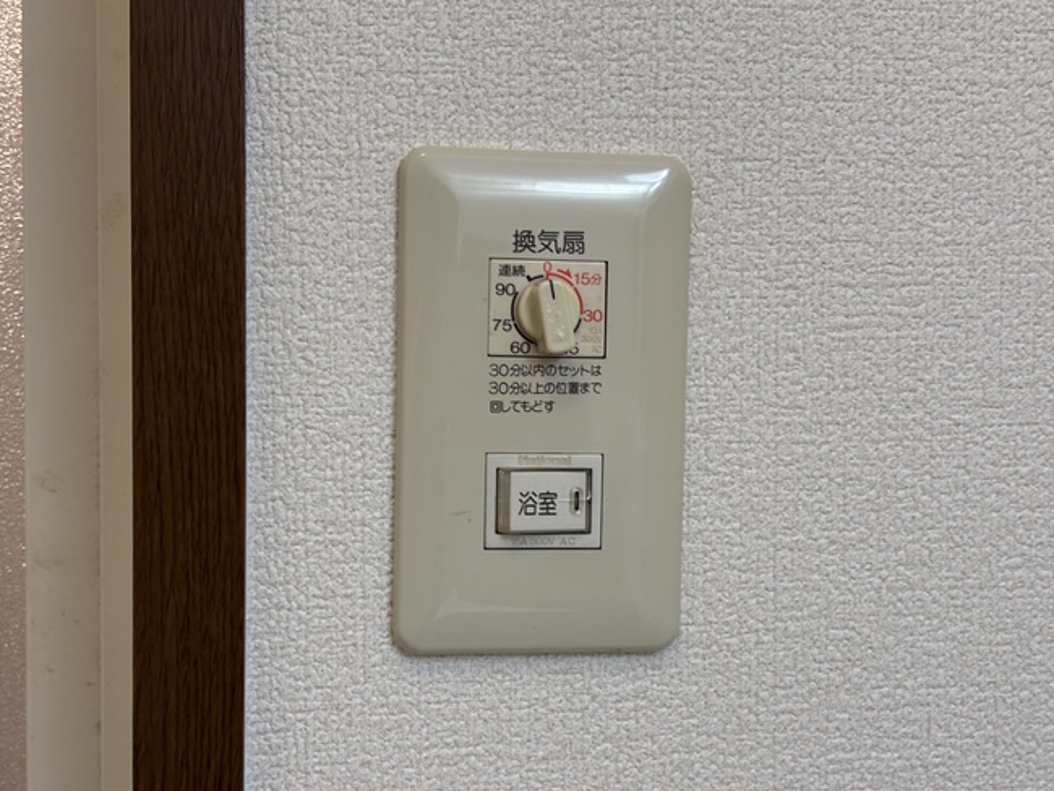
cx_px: 540
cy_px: 424
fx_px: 1706
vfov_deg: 26.1
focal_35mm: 56
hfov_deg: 34.3
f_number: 1.6
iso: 64
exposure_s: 1/60
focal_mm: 5.96
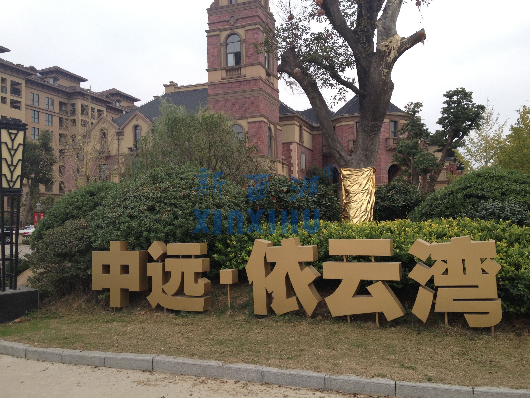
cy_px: 199
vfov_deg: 40.7
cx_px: 265
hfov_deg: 52.6
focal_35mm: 35
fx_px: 536
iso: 50
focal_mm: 4.28
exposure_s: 1/665
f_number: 2.4
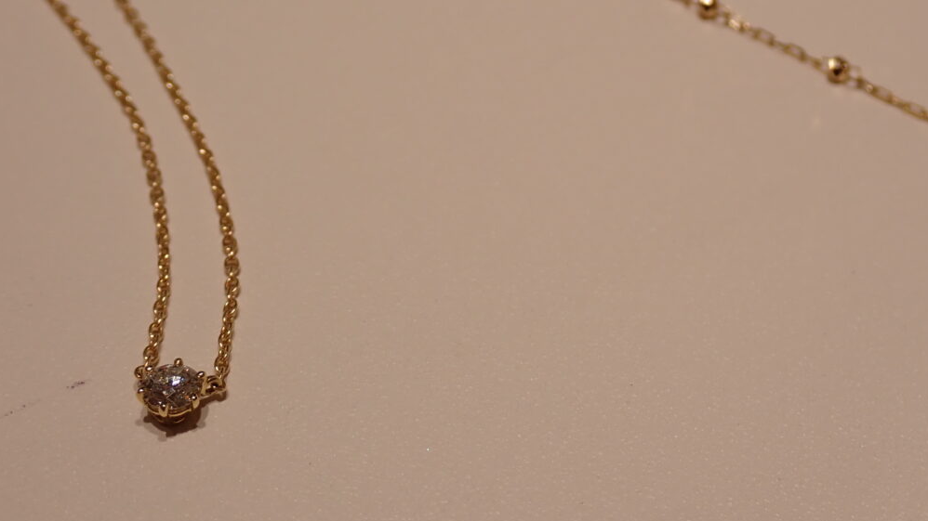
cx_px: 494
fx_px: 1870
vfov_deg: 15.8
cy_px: 128
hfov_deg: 27.9
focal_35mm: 76
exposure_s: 1/125
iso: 100
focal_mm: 10.35
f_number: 5
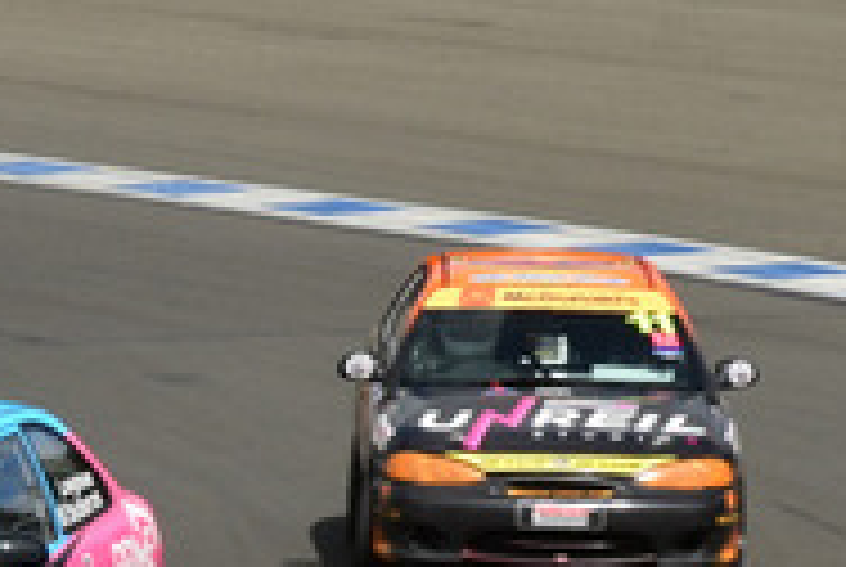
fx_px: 12004
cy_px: 531
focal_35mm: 510
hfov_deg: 4.0
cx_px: -99
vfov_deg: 2.7
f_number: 11
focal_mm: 80
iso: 200
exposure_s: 1/400
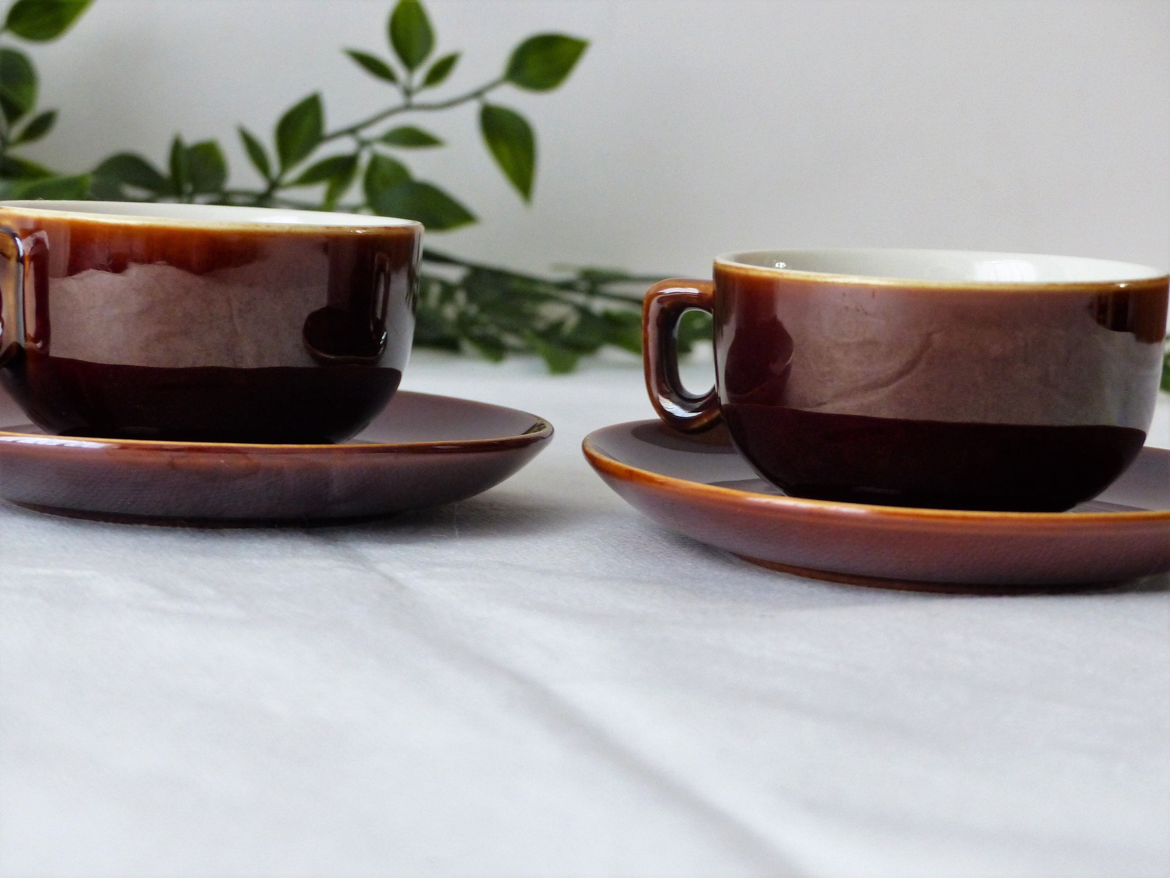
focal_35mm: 89
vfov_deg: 16.6
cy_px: 439
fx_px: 3008
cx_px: 585
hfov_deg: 22.0
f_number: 2.8
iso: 400
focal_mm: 15
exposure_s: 1/50
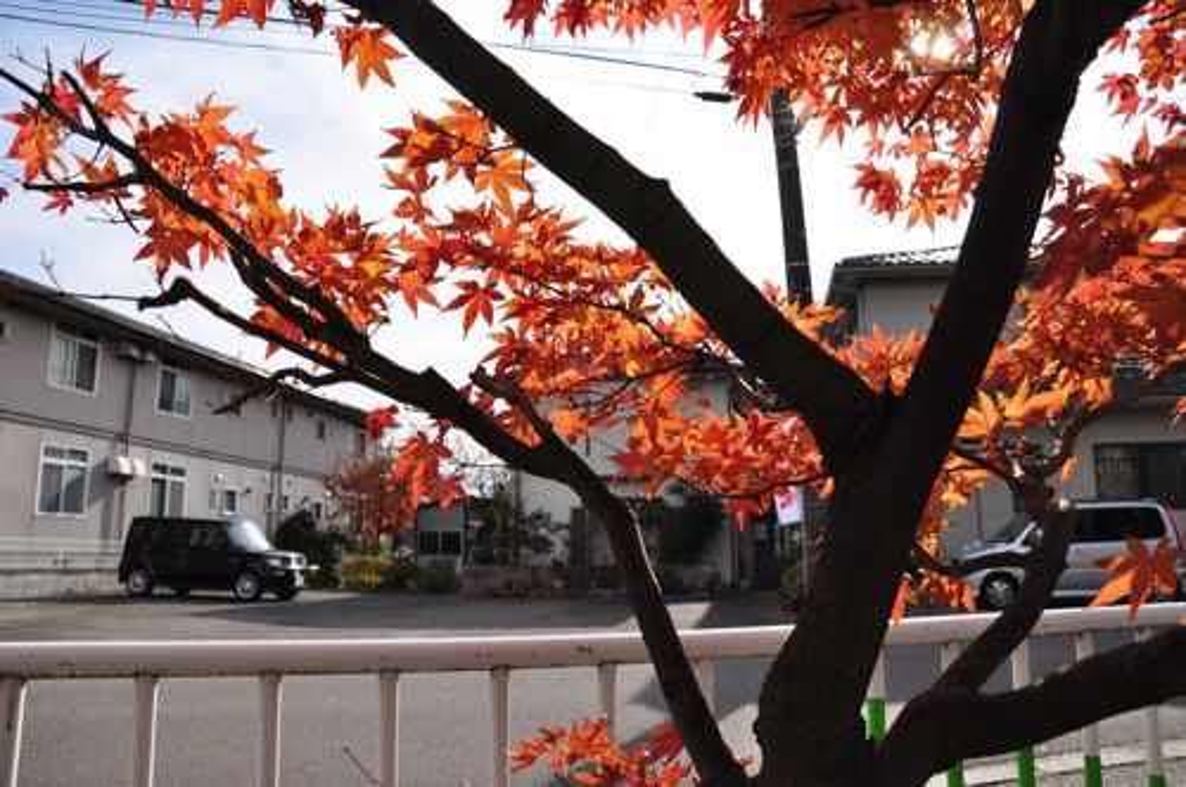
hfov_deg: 67.4
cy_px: 394
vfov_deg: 47.8
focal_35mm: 27
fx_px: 888
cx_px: 593
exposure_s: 1/2500
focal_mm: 18
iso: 500
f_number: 7.1
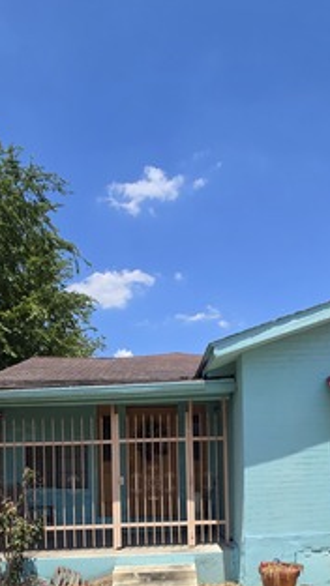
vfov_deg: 60.5
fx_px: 451
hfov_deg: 40.0
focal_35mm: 29
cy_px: 472
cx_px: 193
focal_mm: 2.2
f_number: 2.2
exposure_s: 1/2483
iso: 50
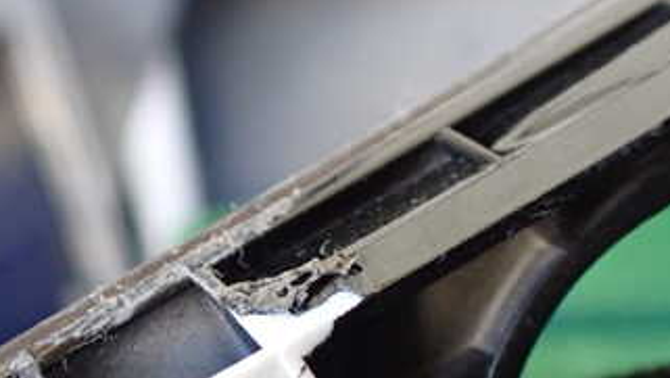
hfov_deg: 33.7
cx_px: 175
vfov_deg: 19.3
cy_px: 363
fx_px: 1084
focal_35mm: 61
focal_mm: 5.4
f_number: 2.3
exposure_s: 1/125
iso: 640
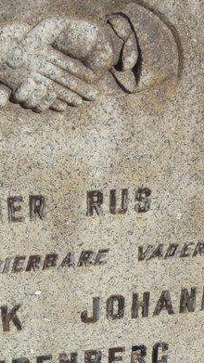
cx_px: 74
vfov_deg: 34.1
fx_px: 558
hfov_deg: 20.7
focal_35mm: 58
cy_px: 326
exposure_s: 1/1600
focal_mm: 4.6
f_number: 6.3
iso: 200
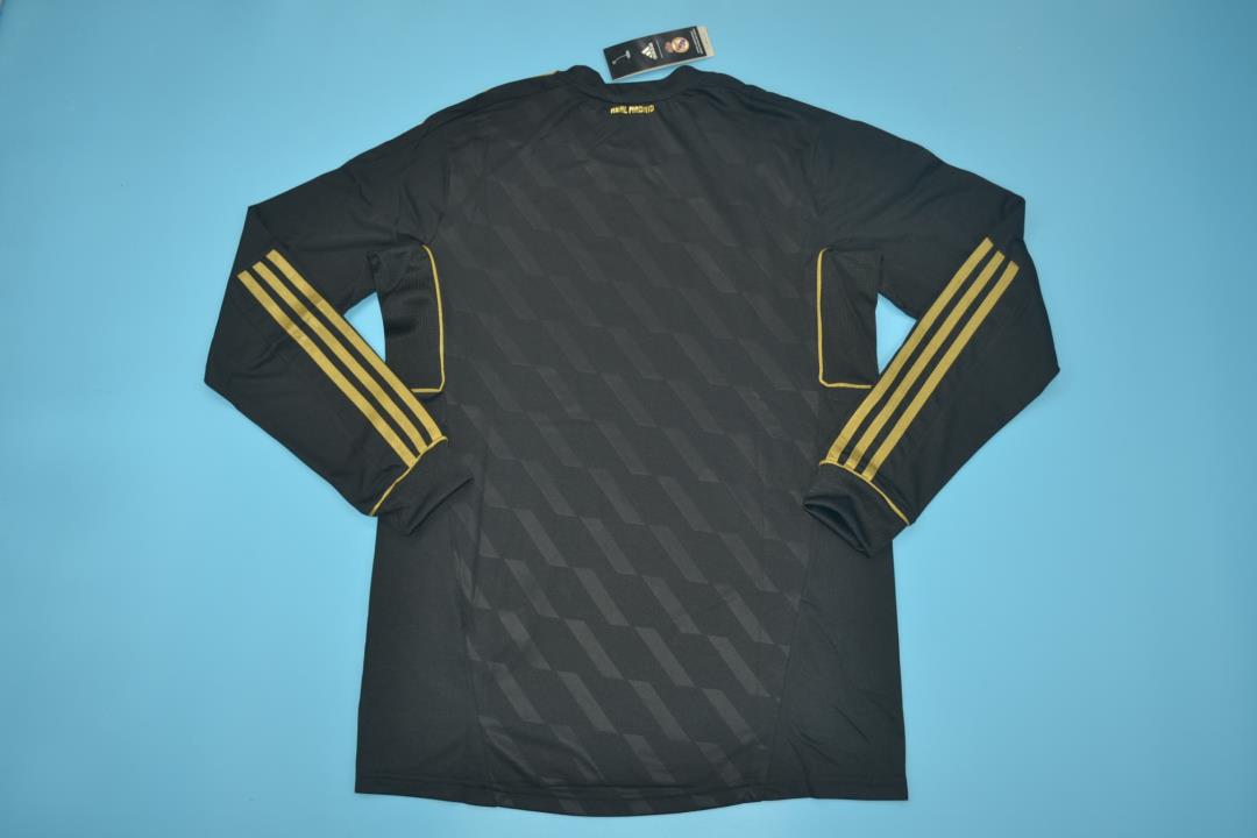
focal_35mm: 30
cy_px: 419
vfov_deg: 43.6
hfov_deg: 61.9
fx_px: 1047
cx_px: 628
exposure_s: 1/200
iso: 200
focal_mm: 20
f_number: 3.8
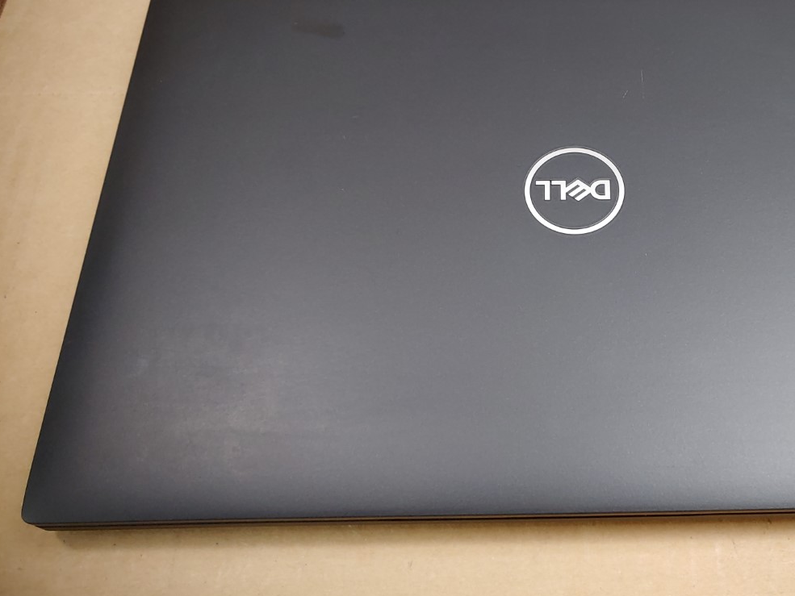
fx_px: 873
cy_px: 235
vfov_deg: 37.6
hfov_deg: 47.5
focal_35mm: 38
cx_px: 575
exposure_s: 1/120
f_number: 1.8
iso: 50
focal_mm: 4.36
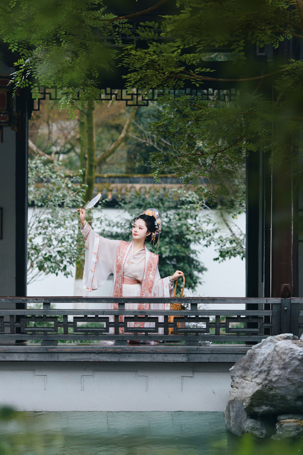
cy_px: 228
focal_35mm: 134
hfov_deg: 10.2
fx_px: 1692
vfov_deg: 15.3
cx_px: 152
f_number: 3.5
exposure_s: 1/250
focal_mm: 135
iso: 400
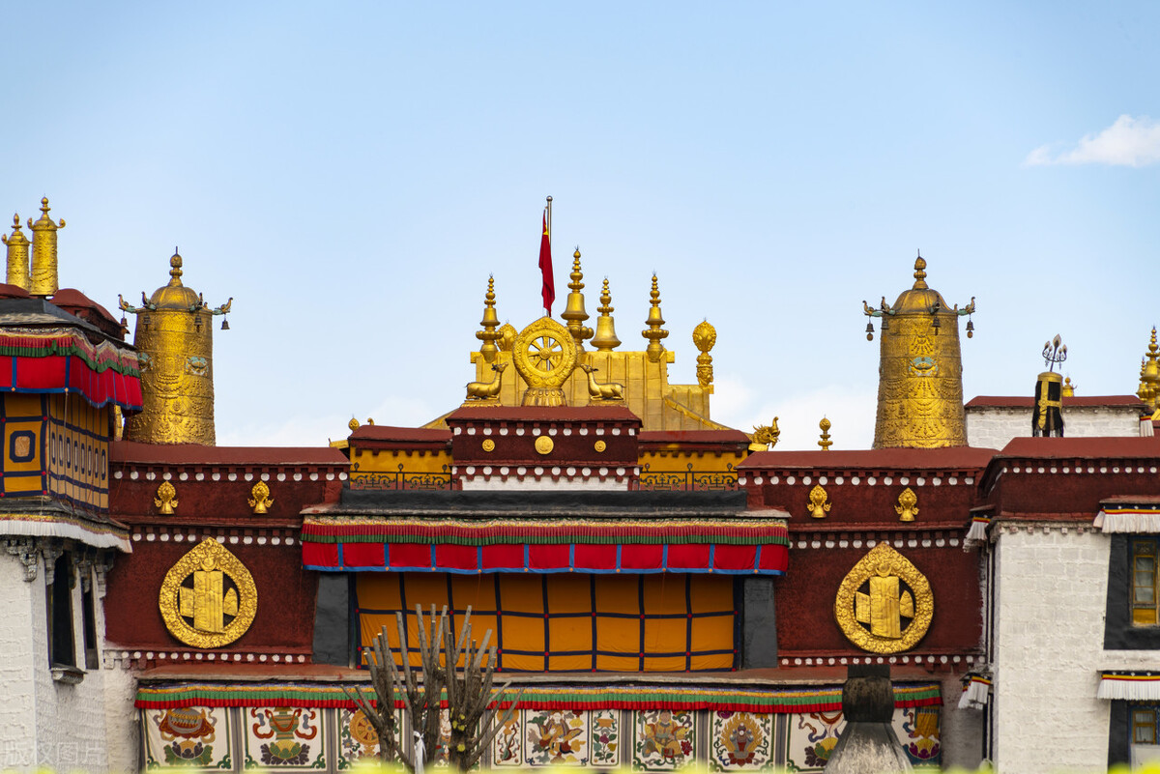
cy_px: 387
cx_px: 580
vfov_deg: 5.7
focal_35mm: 240
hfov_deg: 8.6
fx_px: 7736
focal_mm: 240
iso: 200
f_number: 11
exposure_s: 1/250
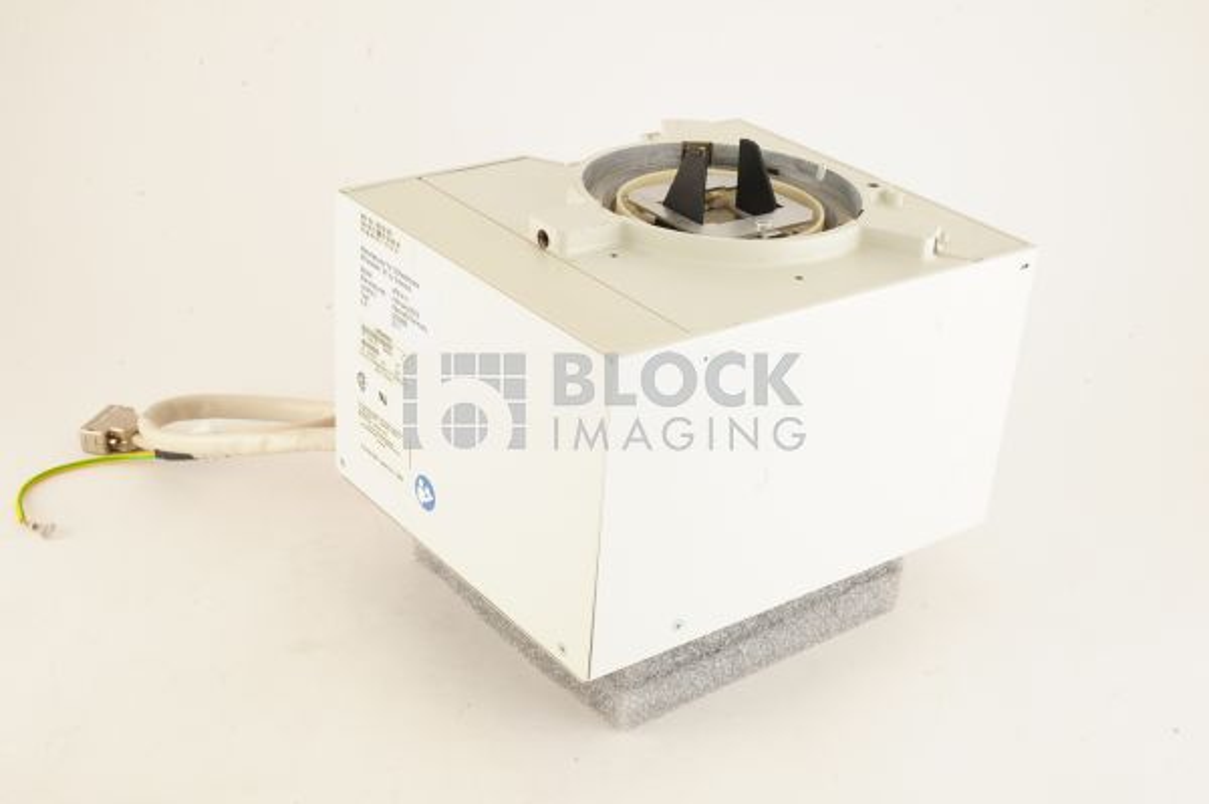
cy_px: 402
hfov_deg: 39.6
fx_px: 1678
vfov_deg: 26.9
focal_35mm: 50
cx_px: 604
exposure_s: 1/125
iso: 1600
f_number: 14
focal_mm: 50
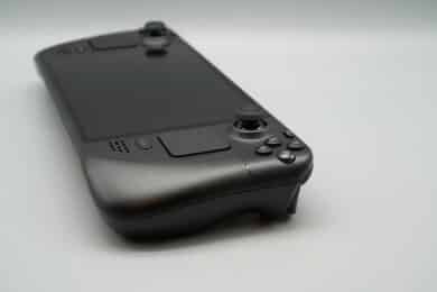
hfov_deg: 31.9
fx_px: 765
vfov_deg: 21.6
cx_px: 218
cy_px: 146
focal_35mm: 63
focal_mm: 63
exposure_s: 1/80
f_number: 10
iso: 1000
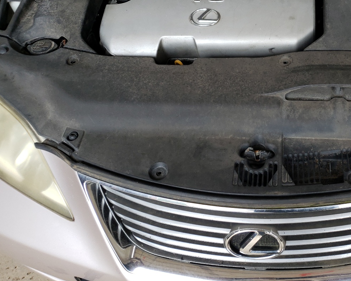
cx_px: 264
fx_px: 426
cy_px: 68
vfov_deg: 35.6
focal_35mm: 41
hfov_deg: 43.3
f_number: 1.5
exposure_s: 1/120
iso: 50
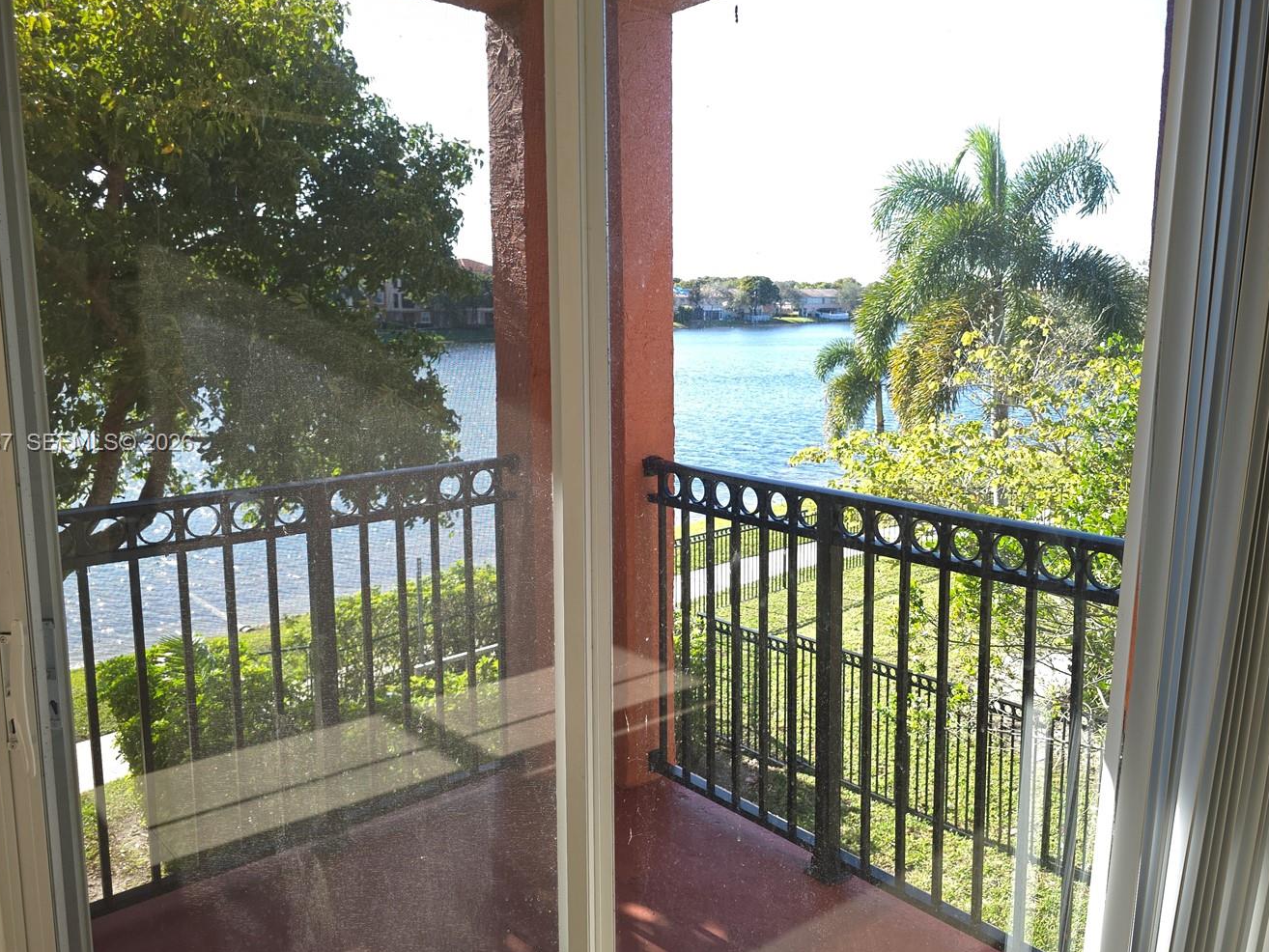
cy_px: 444
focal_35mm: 28
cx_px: 665
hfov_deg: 63.4
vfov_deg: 49.7
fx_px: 1027
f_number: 1.7
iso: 16
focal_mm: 6.3
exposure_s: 1/90
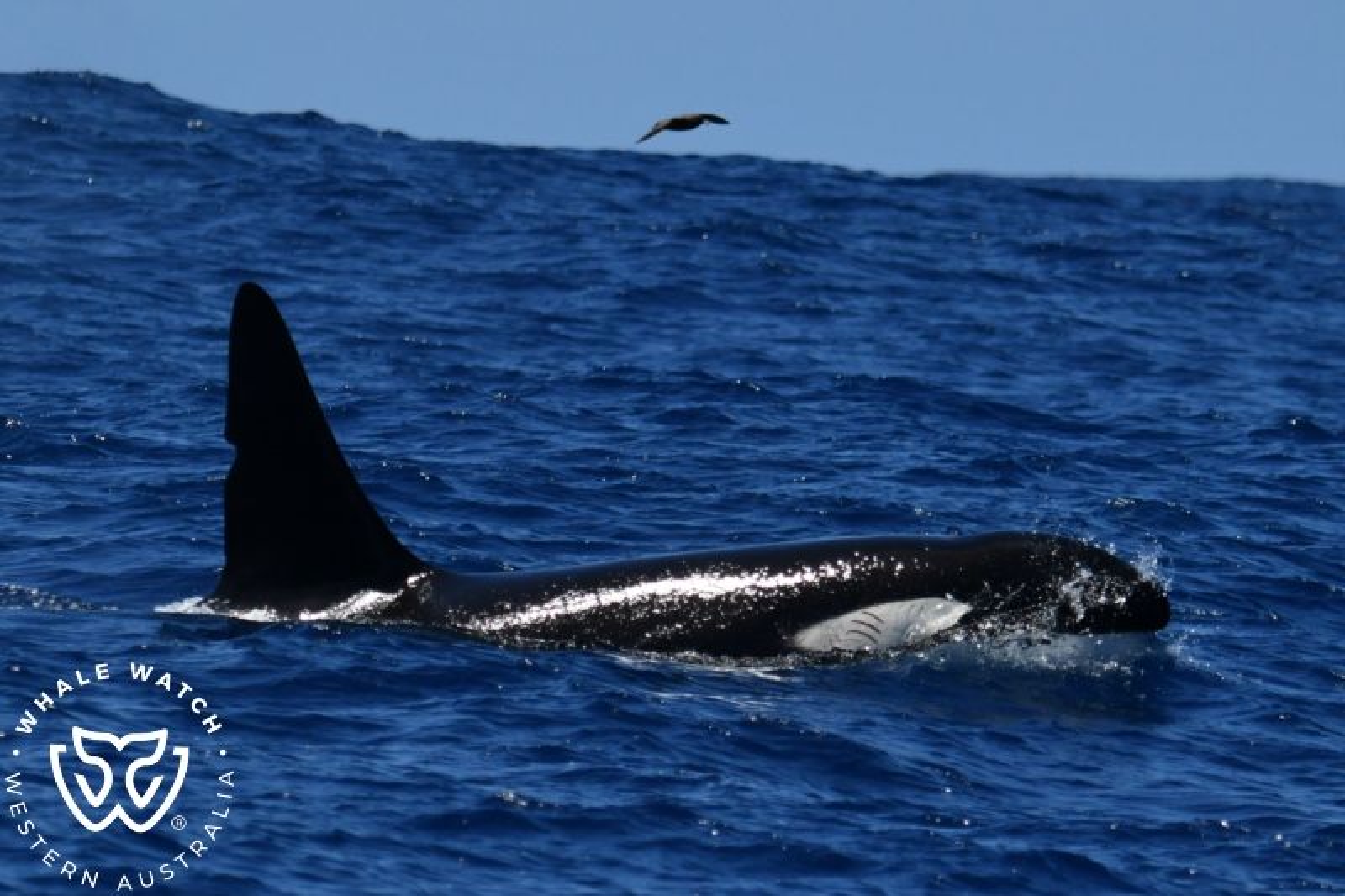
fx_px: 10085
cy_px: 448
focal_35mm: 270
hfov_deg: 7.6
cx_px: 672
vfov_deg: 5.1
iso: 640
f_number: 5.6
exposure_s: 1/8000
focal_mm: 270
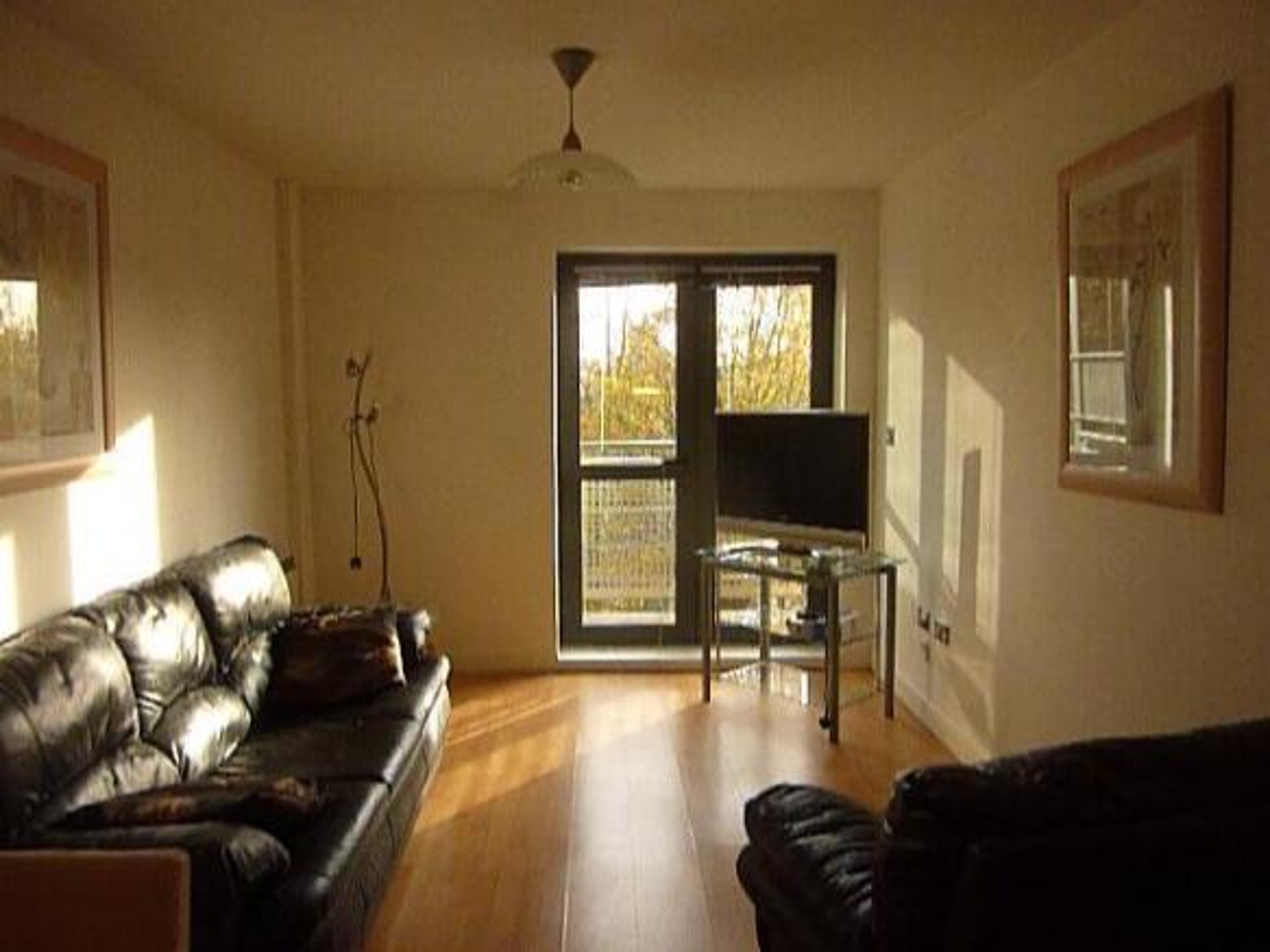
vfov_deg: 54.9
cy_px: 476
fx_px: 917
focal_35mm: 25
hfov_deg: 69.4
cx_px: 635
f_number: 3.3
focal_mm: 4.1
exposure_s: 1/60
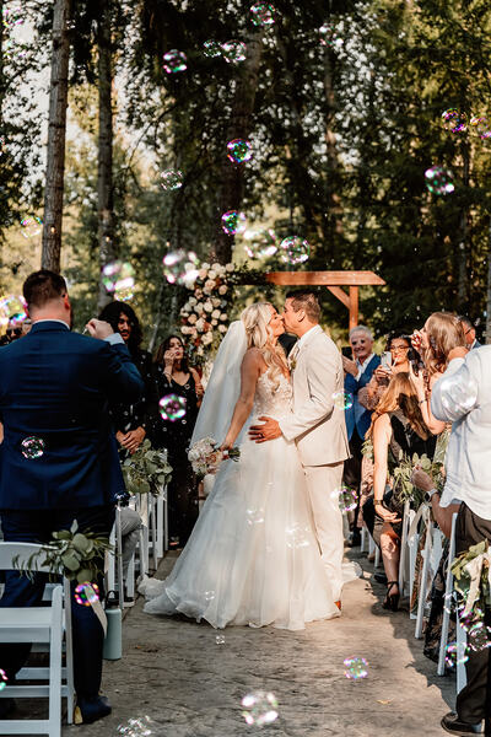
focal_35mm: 70
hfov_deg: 19.5
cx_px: 246
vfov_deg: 28.8
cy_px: 368
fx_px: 1432
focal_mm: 70
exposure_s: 1/2000
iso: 640
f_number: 2.8
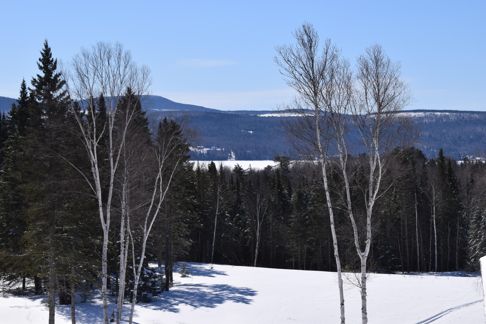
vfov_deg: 16.6
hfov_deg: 24.6
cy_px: 162
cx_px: 243
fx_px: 1114
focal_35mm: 82
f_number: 11
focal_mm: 55
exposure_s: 1/500
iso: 200
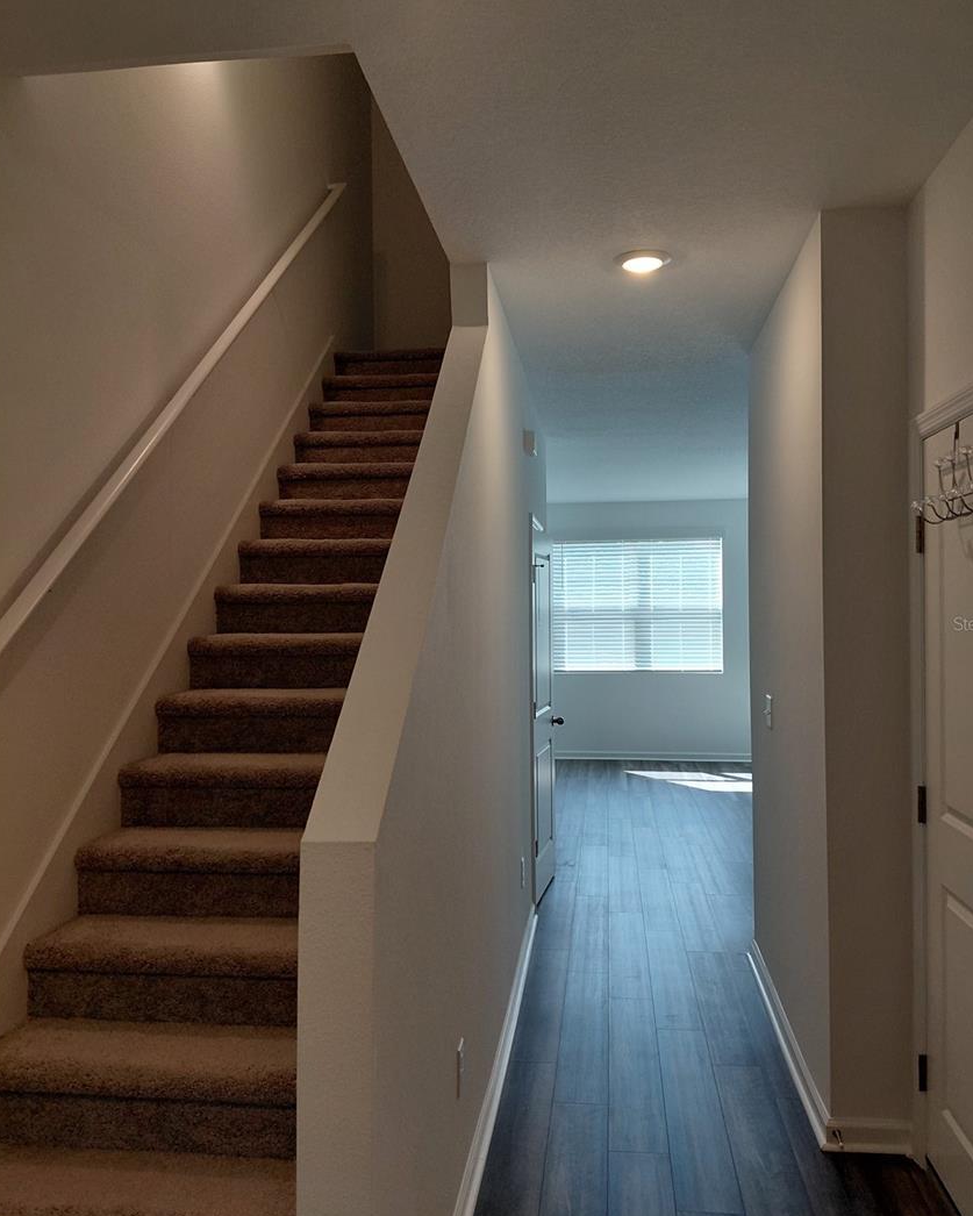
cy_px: 623
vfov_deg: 62.2
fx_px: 1008
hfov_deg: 51.5
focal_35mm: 28
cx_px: 513
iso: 80
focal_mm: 4.69
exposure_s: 1/120
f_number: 1.8
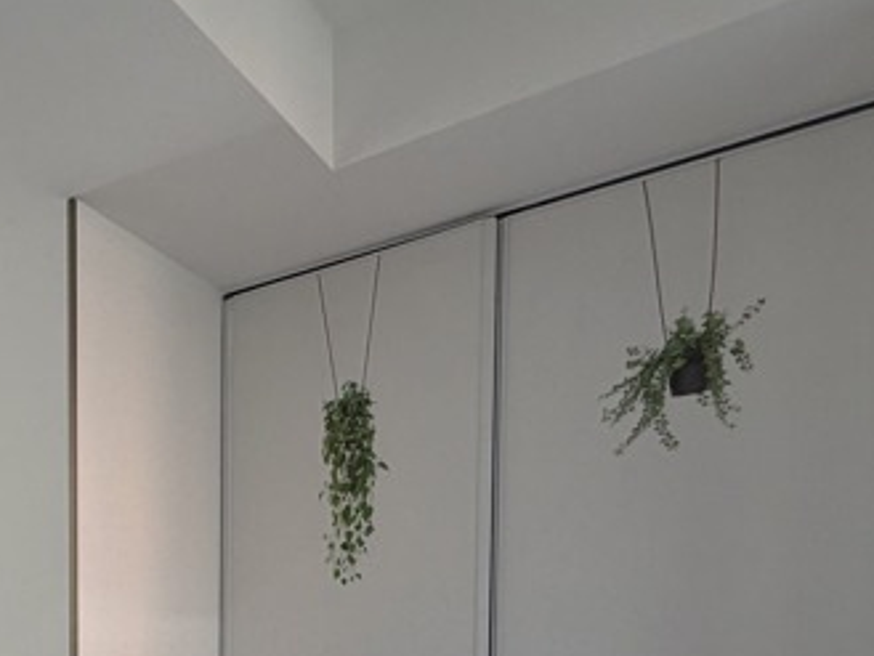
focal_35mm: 34
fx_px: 859
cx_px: 128
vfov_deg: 36.6
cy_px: 685
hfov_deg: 49.4
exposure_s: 1/121
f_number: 2.2
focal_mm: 2.22
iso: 64
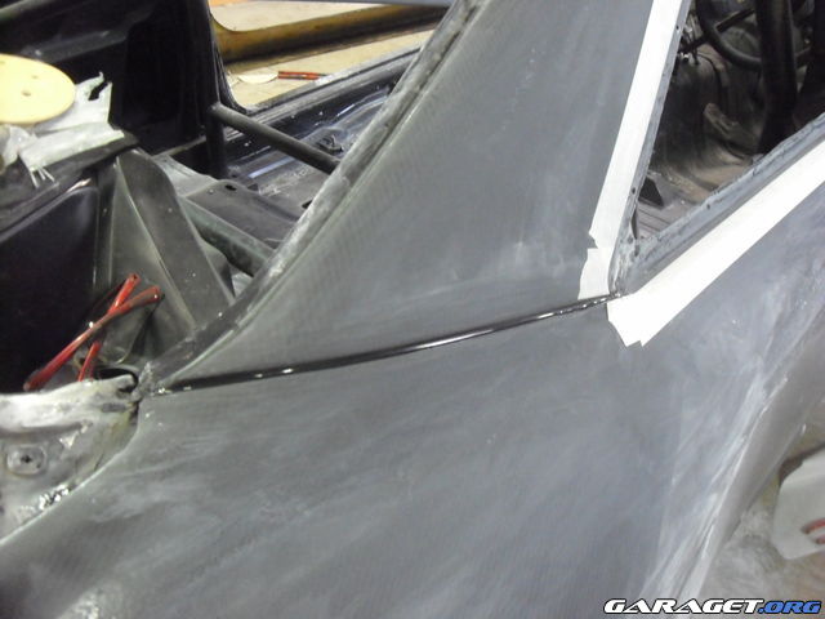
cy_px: 310
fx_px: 882
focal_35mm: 37
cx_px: 412
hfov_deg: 50.1
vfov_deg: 38.7
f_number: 2.7
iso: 800
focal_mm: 6.2
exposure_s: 1/15
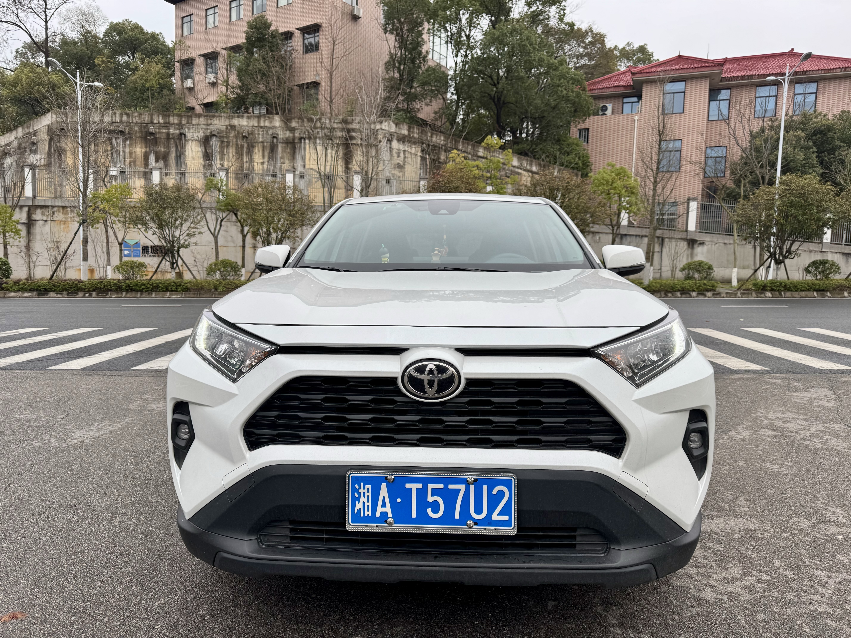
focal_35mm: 24
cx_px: 426
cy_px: 319
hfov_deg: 71.6
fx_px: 590
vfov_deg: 56.8
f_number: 1.78
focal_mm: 6.76
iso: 80
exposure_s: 1/522
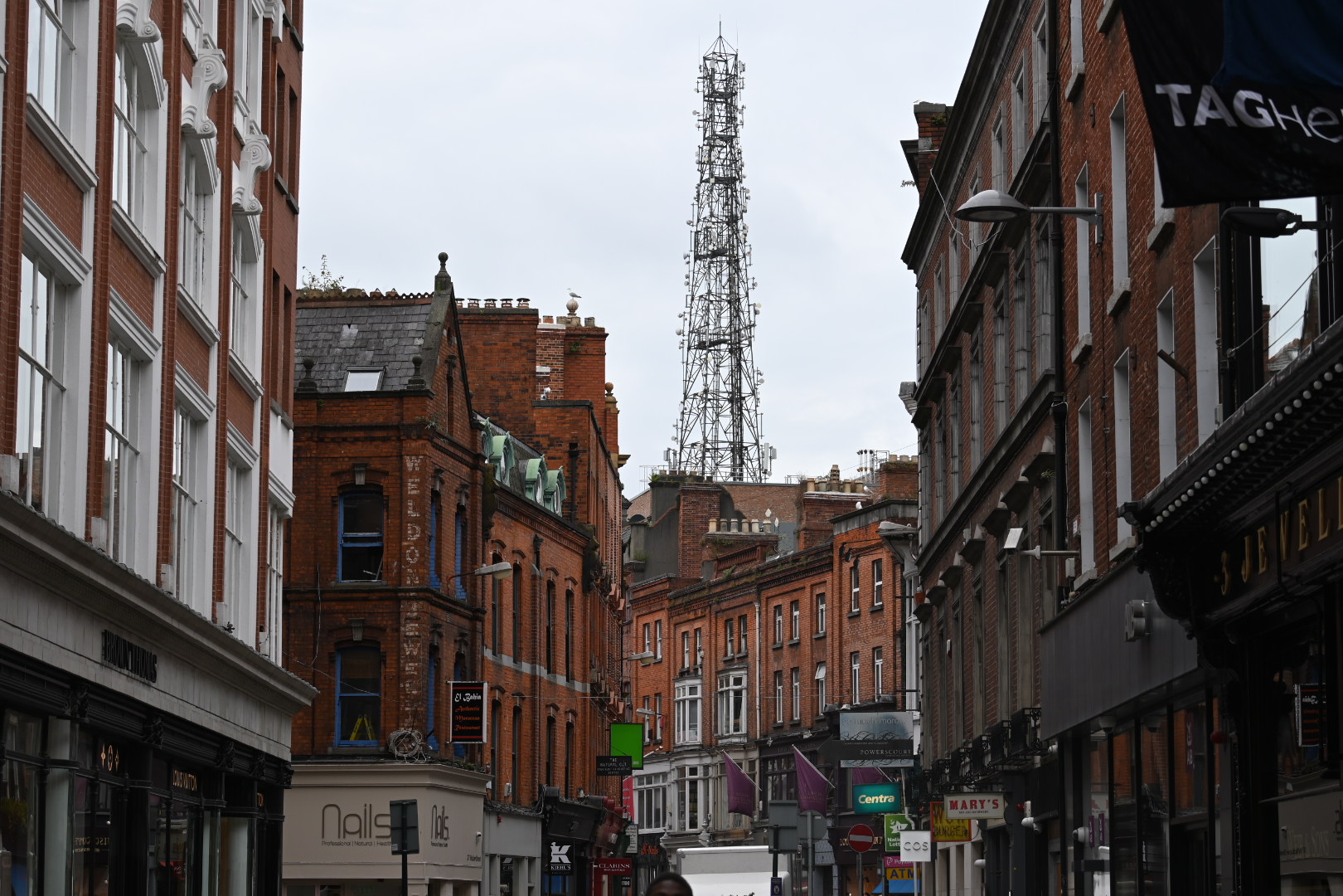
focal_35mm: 90
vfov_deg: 15.2
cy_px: 448
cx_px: 672
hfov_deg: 22.6
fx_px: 3357
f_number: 5.6
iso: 100
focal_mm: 60
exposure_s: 1/250
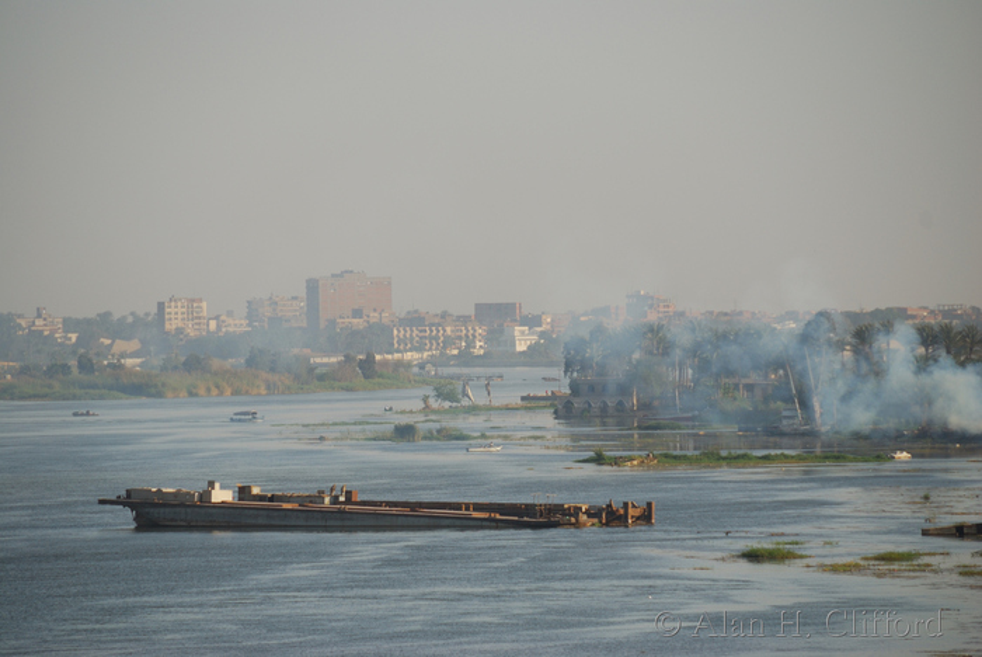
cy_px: 328
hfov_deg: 6.9
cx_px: 491
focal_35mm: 300
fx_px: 8190
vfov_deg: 4.6
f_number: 5.6
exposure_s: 1/400
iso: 100
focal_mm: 200
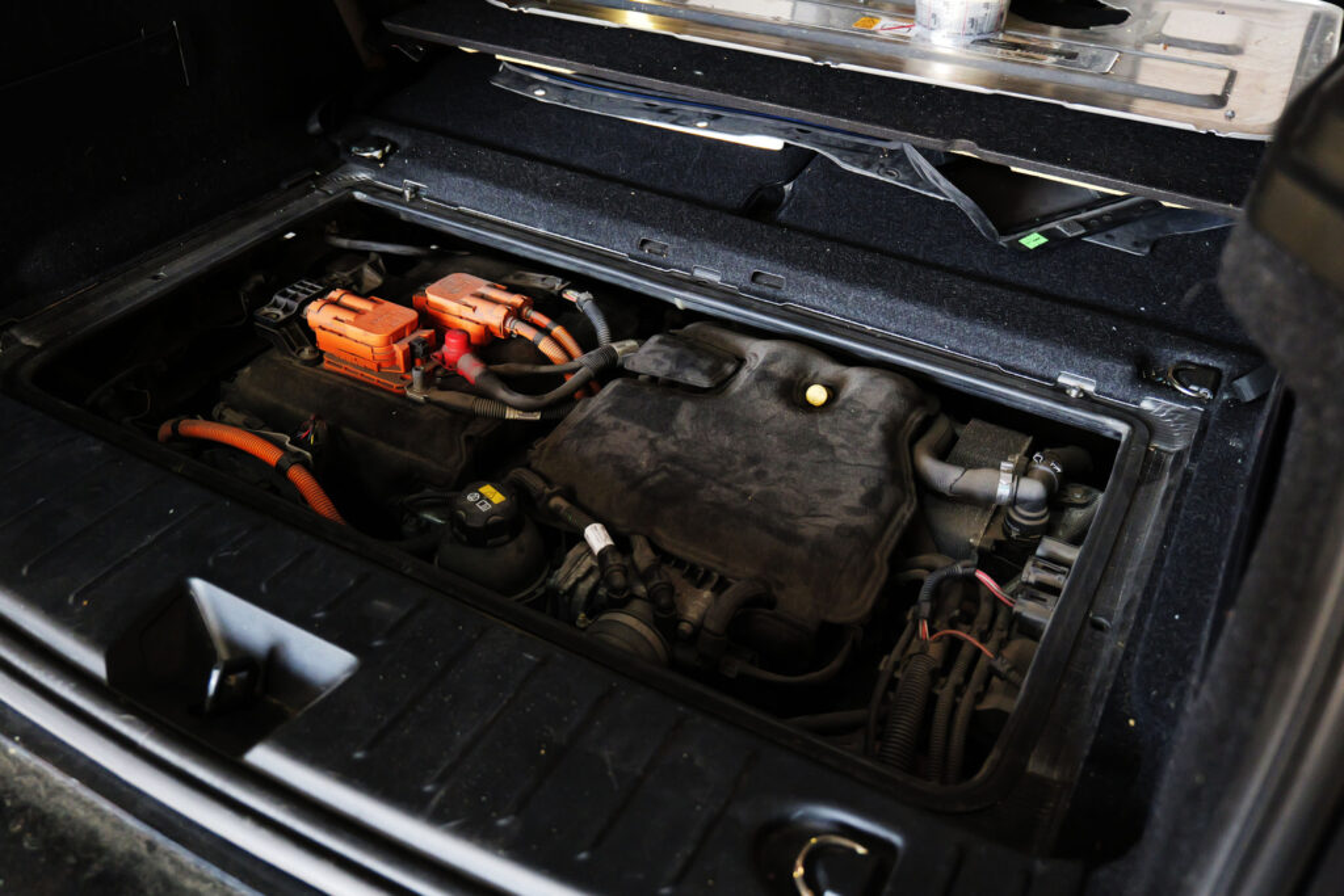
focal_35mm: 31
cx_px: 672
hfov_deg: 60.3
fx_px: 1157
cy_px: 448
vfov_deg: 42.3
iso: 6400
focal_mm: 31
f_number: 4.2
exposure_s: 1/200
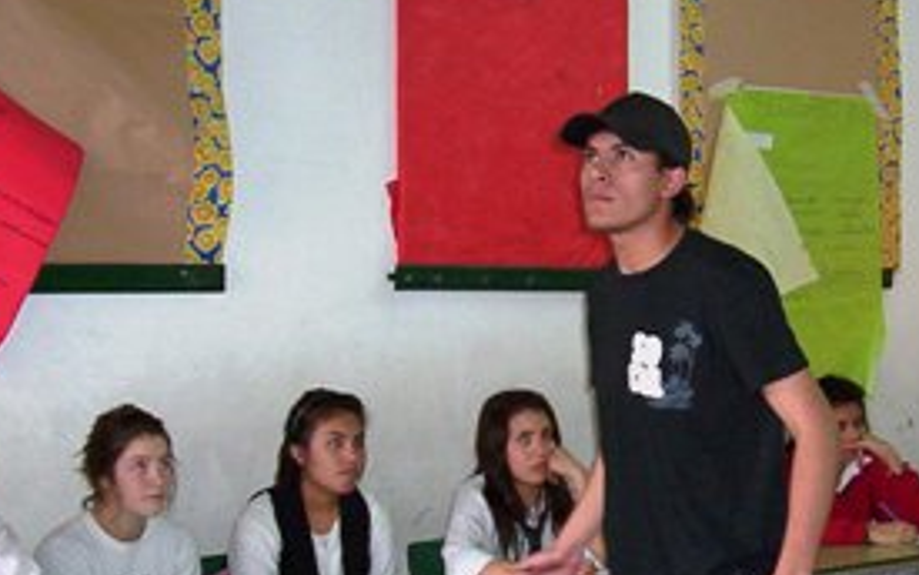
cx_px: 732
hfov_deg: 23.2
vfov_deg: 14.9
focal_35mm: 88
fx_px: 2204
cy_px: 298
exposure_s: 1/60
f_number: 2.73
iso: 140
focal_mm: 5.77
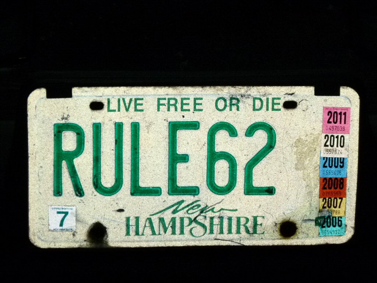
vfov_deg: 7.1
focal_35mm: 209
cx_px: 188
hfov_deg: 9.5
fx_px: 2276
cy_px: 142
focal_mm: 37.5
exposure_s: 1/8
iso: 400
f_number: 3.9
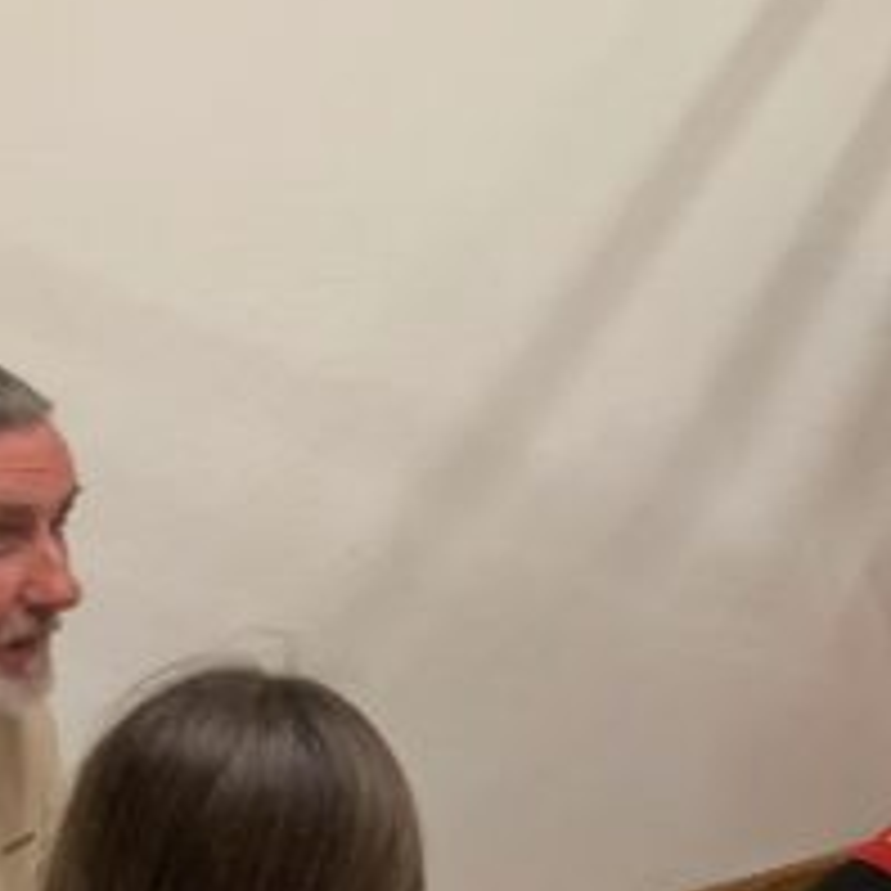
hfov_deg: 14.9
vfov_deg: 14.9
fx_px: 3320
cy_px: 952
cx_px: 970
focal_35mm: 114
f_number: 1.8
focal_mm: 4.25
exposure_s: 1/50
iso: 160
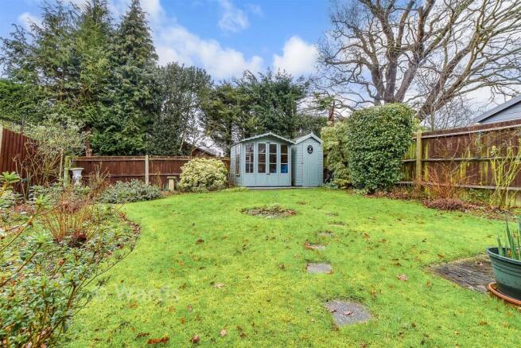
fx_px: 362
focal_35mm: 25
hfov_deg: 71.5
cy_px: 174
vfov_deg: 51.3
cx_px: 260
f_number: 8
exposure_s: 1/15
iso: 160
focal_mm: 17
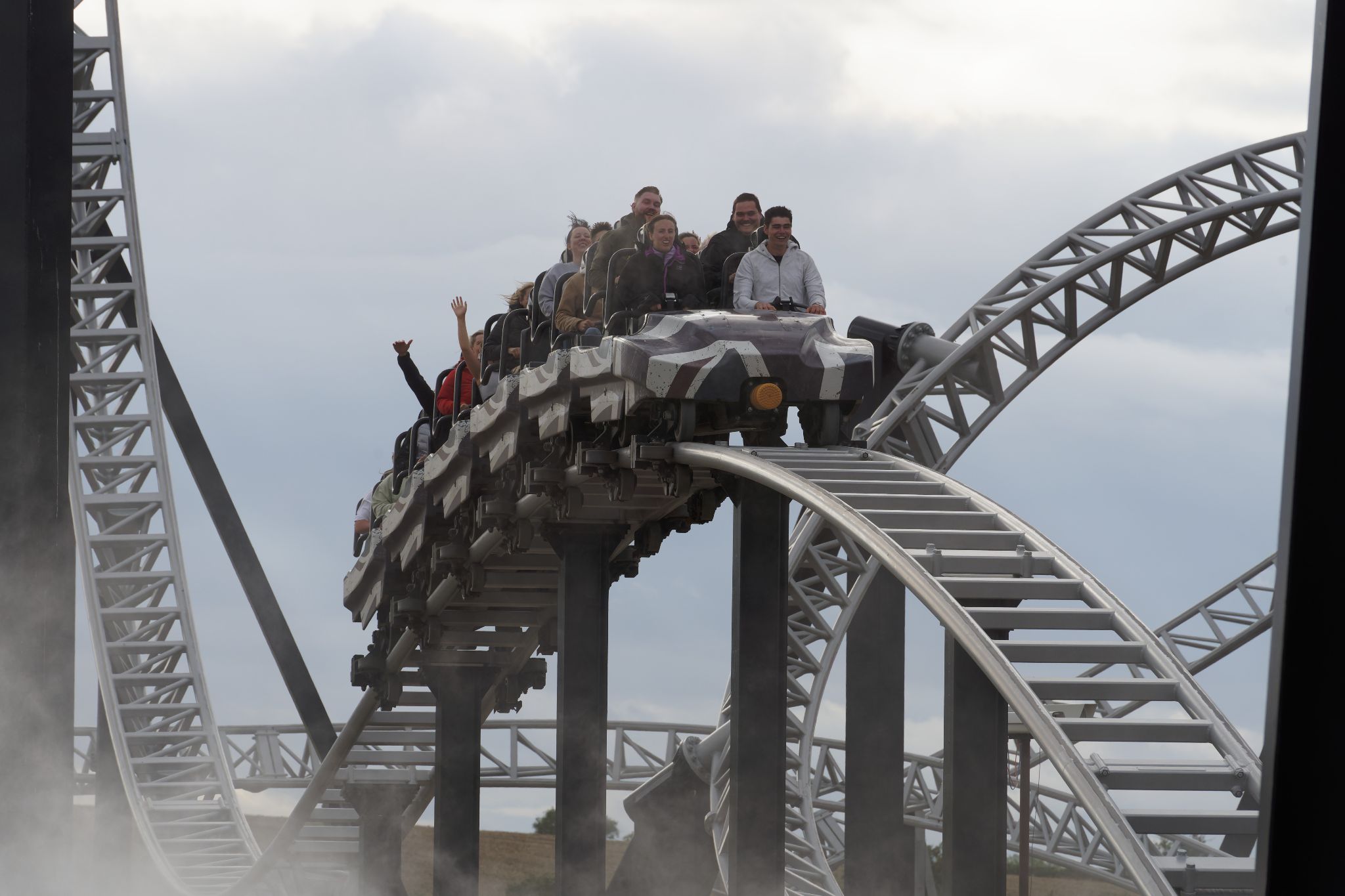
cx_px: 672
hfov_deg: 8.6
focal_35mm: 239
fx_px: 8928
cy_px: 448
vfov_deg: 5.7
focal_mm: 239
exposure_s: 1/1000
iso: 1250
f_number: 11
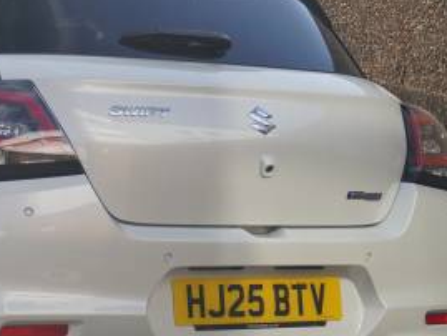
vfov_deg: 12.3
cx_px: 2
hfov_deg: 16.1
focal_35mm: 120
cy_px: 213
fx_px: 1552
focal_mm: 35
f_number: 5.6
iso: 100
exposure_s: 1/200
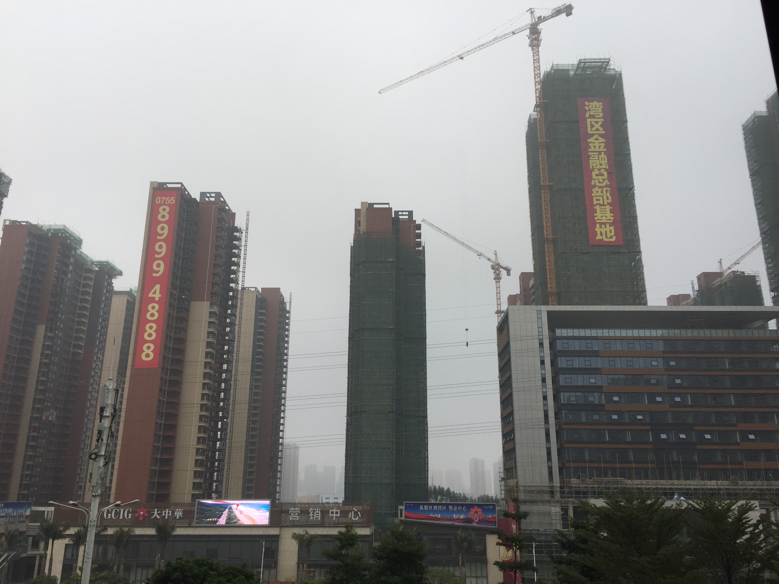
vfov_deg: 48.2
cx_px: 390
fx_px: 653
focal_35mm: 29
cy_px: 292
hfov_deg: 61.7
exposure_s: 1/444
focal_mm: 4.15
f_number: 2.2
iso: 32
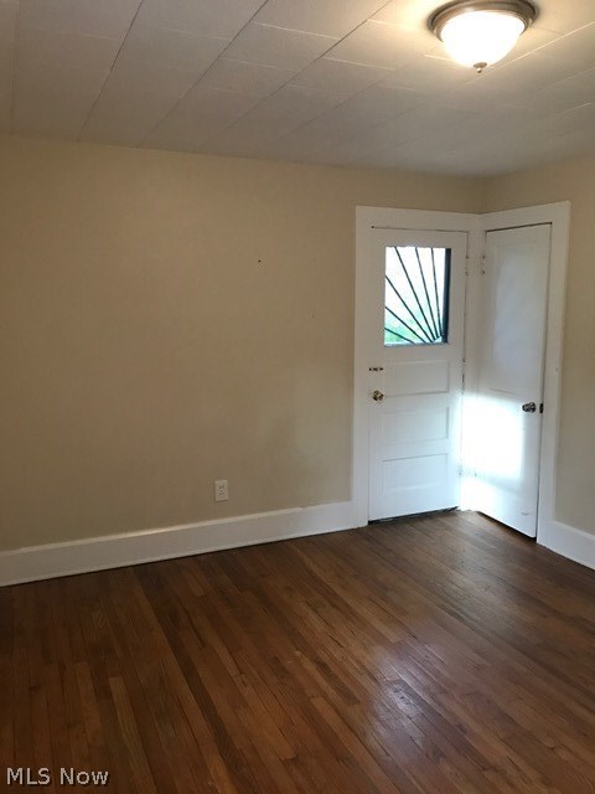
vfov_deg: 63.4
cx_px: 298
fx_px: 642
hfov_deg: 49.7
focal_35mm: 28
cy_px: 397
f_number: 1.8
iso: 64
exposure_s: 1/15
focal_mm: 3.99
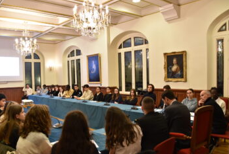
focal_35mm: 31
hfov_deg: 60.0
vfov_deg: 42.3
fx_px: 197
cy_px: 88
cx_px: 99
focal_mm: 18
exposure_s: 1/40
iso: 1000
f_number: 3.5
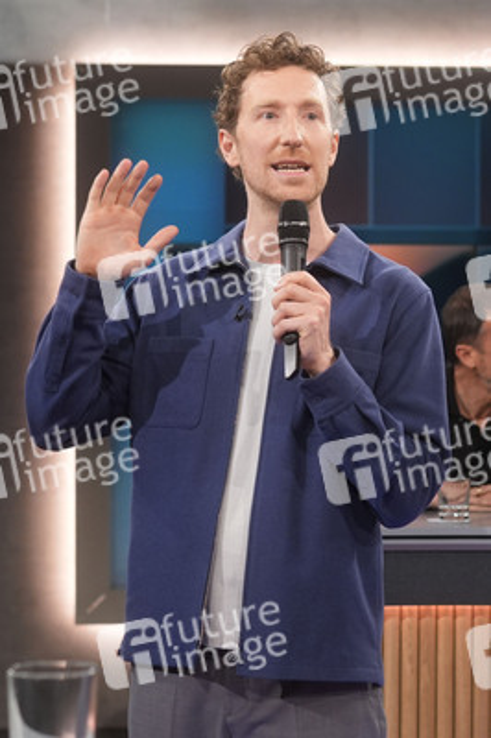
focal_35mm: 45
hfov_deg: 29.8
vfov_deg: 43.6
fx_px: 922
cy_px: 369
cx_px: 246
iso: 640
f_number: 2.2
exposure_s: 1/160
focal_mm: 30
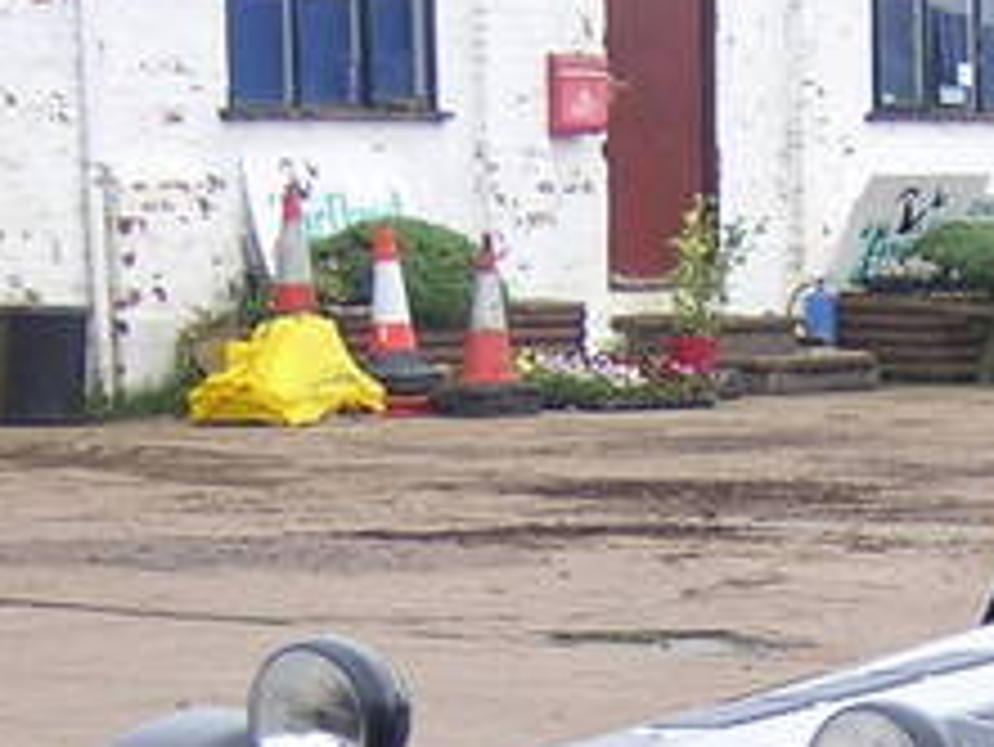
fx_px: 6148
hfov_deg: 9.1
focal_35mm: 214
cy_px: 626
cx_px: 1183
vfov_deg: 6.9
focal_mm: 9.6
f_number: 3.8
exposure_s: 1/94.1
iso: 100
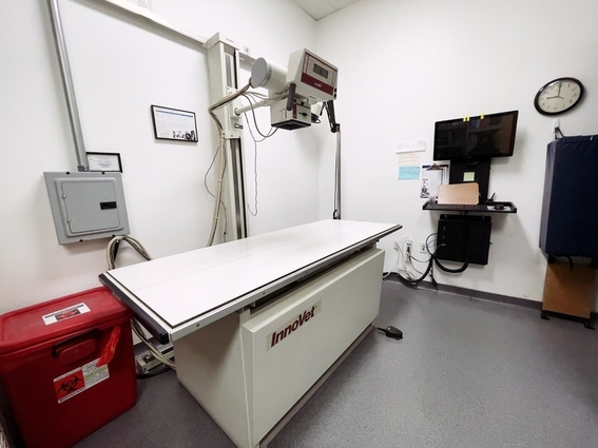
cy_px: 224
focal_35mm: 13
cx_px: 299
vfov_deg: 89.9
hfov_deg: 106.2
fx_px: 225
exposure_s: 1/60
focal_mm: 1.54
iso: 250
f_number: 2.4
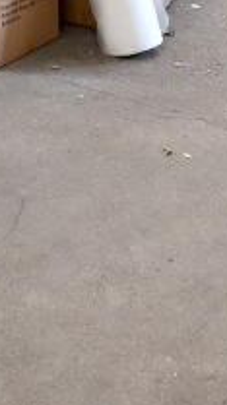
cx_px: 68
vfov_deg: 23.4
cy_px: -208
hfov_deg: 16.6
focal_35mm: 72
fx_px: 773
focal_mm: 14
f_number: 3.2
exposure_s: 1/80
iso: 2500
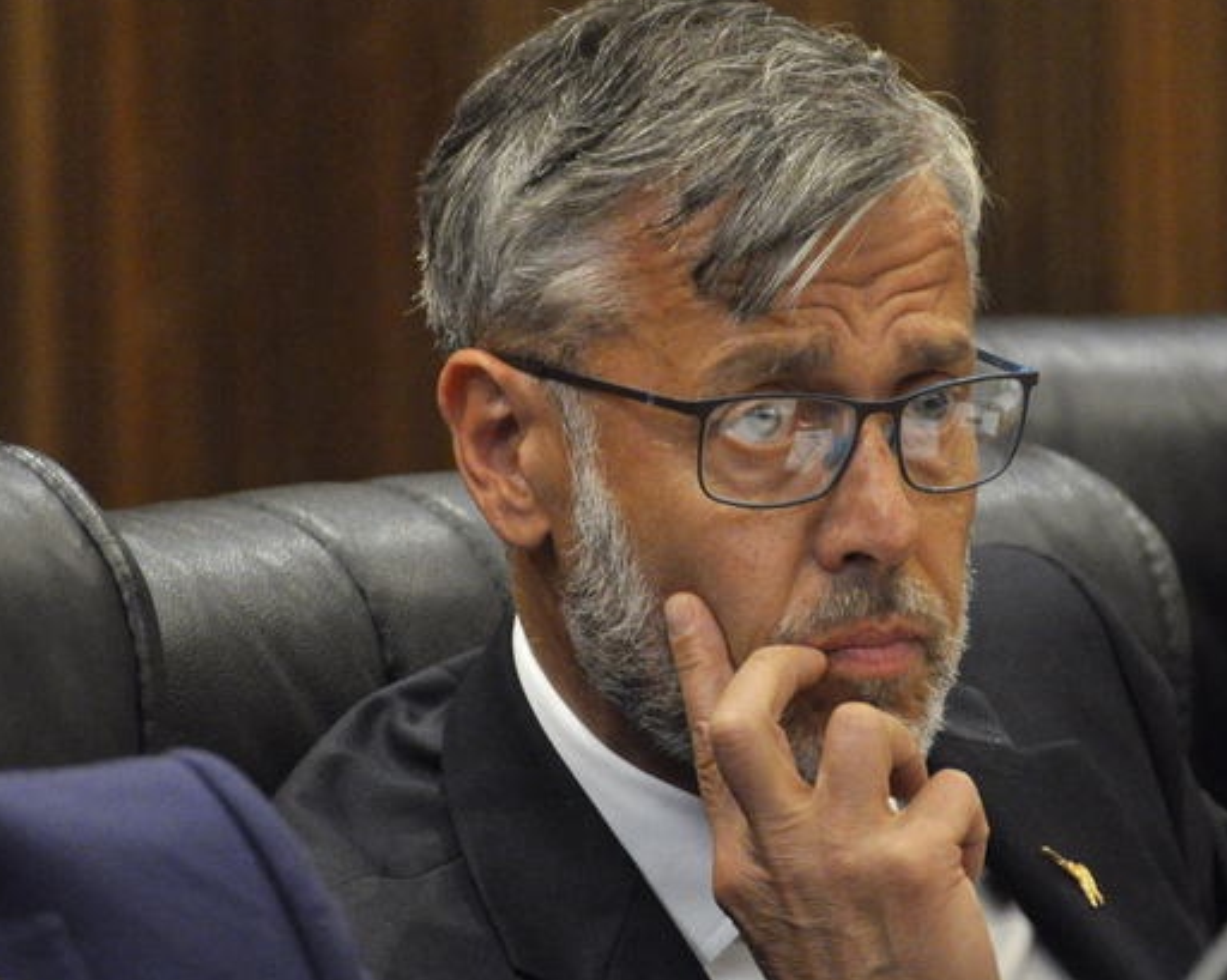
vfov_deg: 2.7
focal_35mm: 577
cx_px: 635
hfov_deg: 3.4
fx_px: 20941
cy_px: 540
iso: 2500
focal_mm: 300
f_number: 5.6
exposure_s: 1/100
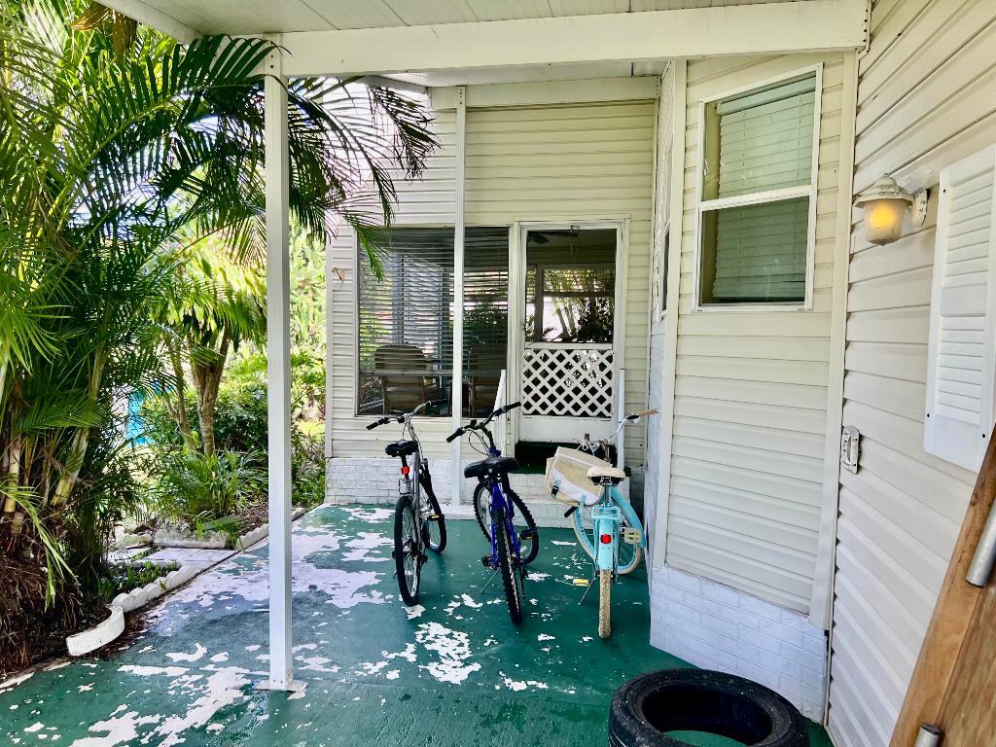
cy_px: 374
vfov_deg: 53.1
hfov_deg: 67.3
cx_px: 498
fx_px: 748
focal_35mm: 26
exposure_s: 1/350
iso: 50
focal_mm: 5.7
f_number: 1.5
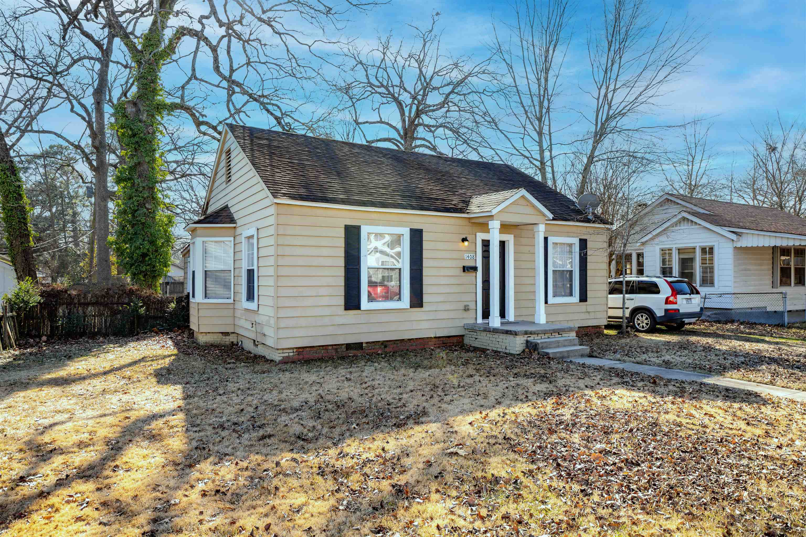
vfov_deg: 56.1
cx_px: 403
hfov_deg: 77.3
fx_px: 504
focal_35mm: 22
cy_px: 268
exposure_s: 1/125
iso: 125
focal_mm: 15
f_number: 2.8
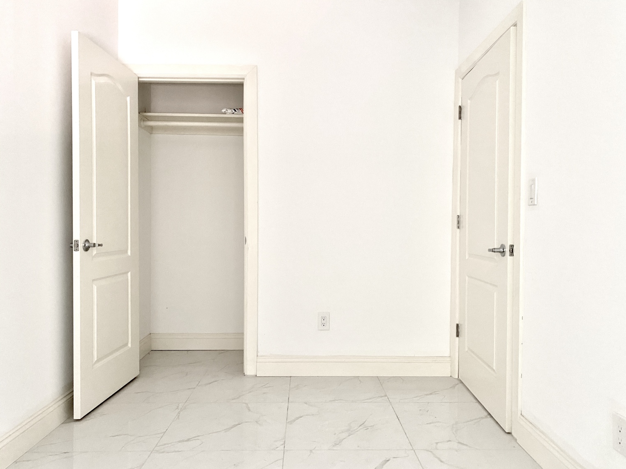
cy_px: 234
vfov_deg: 53.1
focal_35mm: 26
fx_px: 470
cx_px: 313
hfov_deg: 67.3
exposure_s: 1/60
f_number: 1.8
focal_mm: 4.25
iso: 200
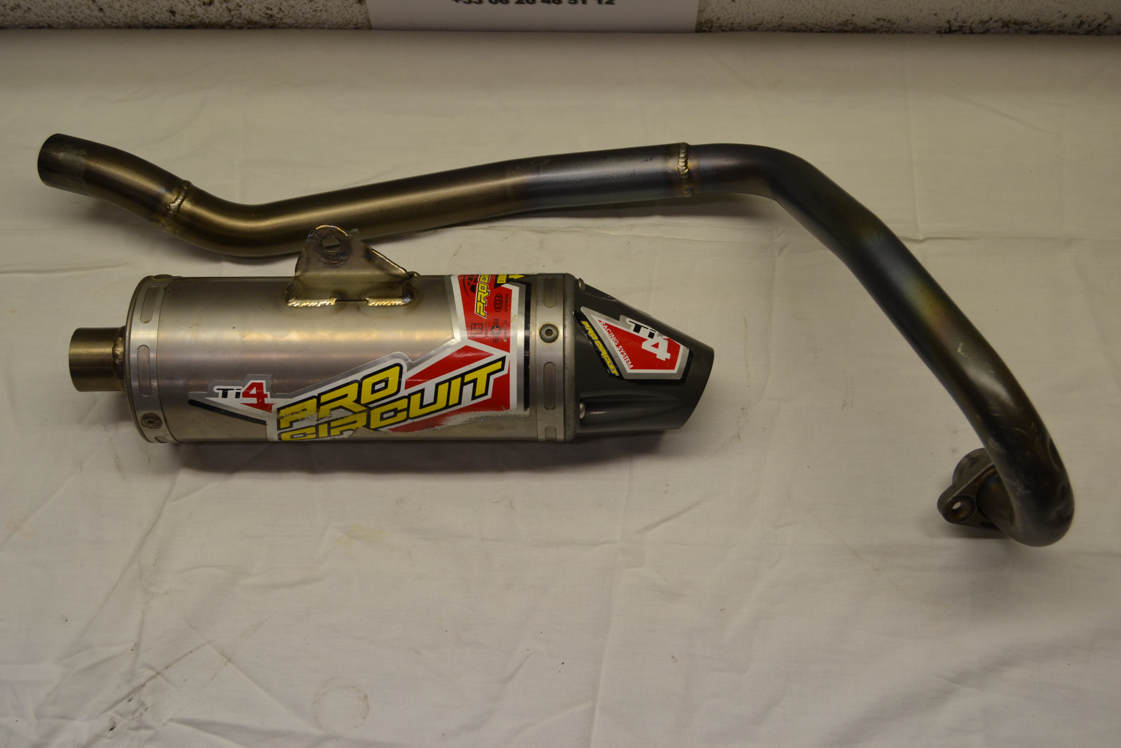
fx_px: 1308
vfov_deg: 31.9
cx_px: 560
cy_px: 374
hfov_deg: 46.4
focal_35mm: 42
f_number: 5.6
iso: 320
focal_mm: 28
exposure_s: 1/125
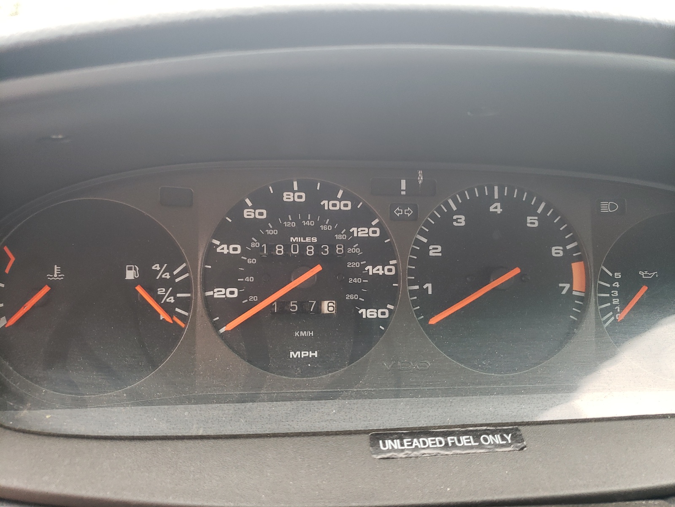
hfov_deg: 67.3
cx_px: 338
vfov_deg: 53.1
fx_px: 507
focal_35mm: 26
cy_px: 254
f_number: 1.5
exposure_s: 1/120
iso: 70
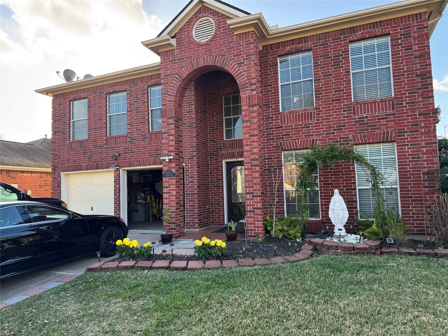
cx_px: 224
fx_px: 311
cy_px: 168
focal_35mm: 24
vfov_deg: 56.8
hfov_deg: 71.6
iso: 80
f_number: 1.78
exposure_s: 1/394
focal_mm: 6.76
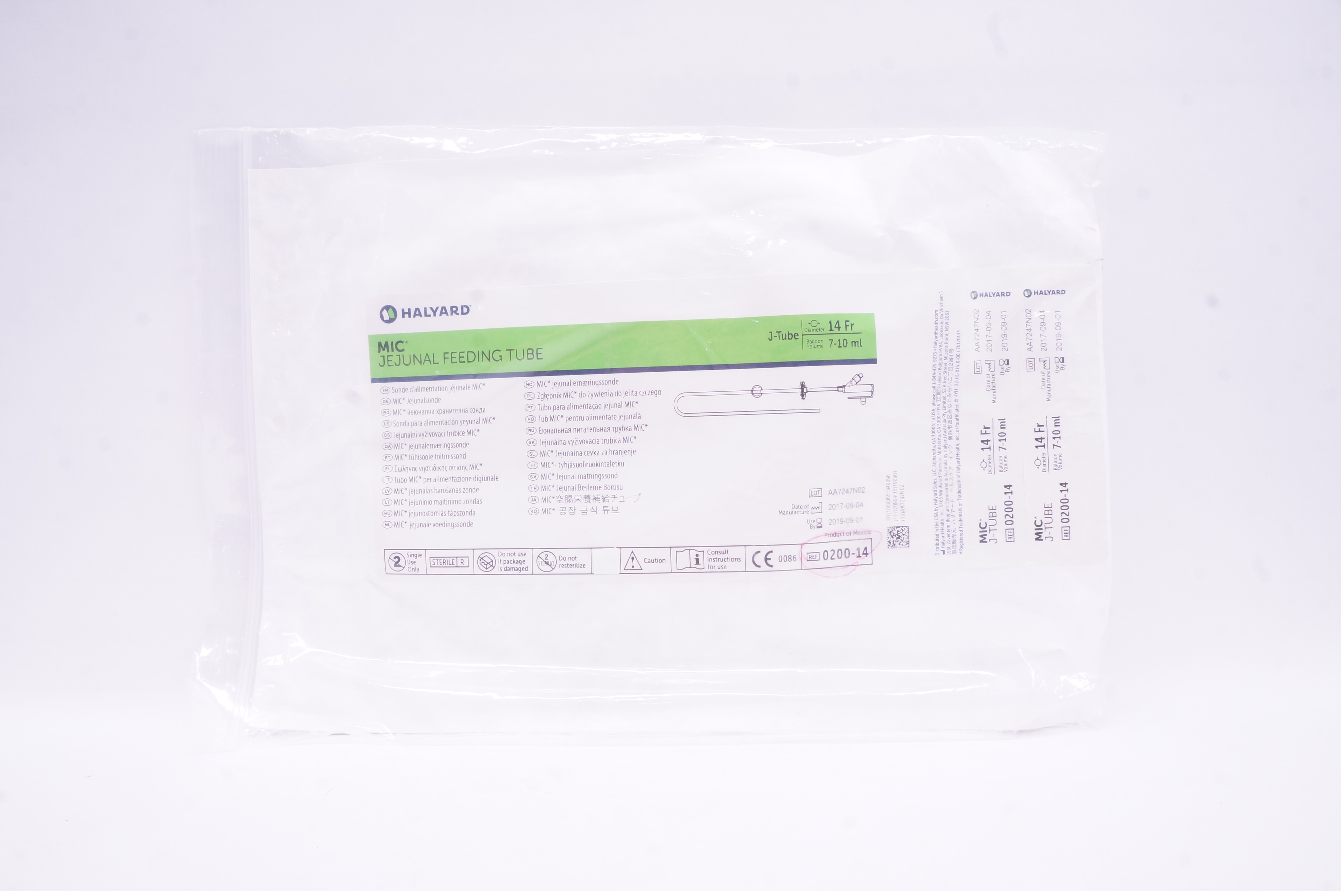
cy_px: 446
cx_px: 670
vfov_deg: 47.8
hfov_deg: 67.4
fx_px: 1005
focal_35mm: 27
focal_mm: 18
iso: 800
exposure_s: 1/15
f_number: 16
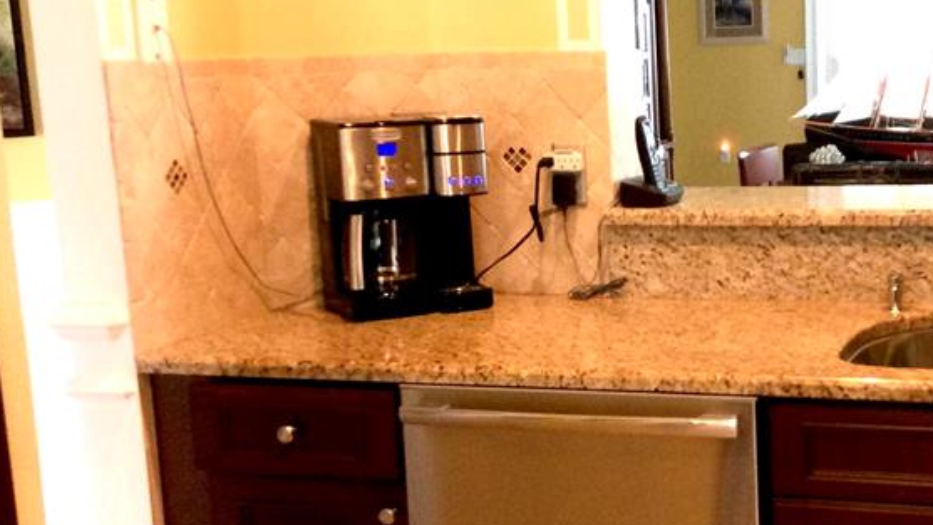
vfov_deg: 18.8
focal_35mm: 64
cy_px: 304
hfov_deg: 32.1
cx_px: 715
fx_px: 1583
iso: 125
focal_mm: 3.3
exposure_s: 1/24
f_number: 2.4
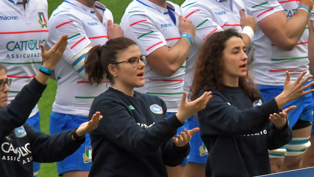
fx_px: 11857
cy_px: 94
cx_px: 217
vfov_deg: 0.9
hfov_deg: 1.5
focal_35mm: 1424
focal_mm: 600
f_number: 16
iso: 6400
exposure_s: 1/1000
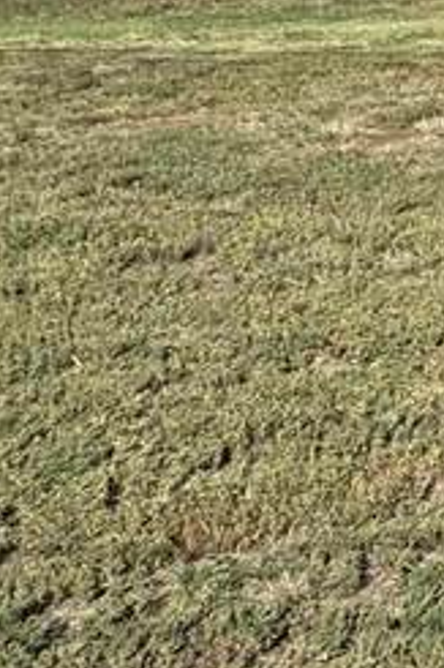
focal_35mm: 76
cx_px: 1479
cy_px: -134
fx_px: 1408
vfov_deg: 24.2
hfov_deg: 10.1
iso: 50
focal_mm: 2.22
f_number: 2.2
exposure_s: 1/2985
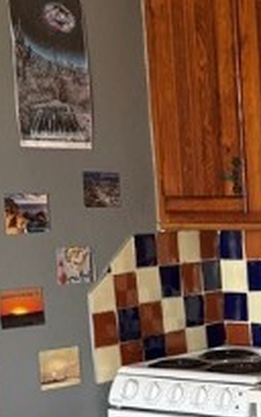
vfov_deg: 19.6
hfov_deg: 12.0
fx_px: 1173
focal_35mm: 103
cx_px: 410
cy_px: 415
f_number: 1.6
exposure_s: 1/120
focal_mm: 5.96
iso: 100
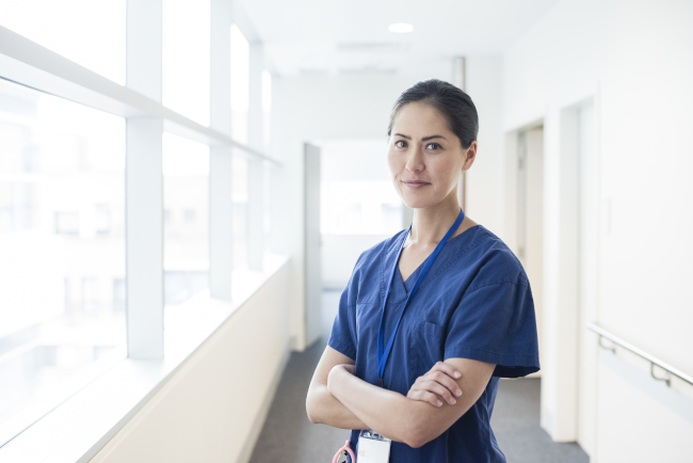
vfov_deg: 27.0
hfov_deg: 39.6
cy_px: 232
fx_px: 963
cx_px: 346
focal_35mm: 50
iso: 1600
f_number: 3.2
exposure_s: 1/100
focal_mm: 50
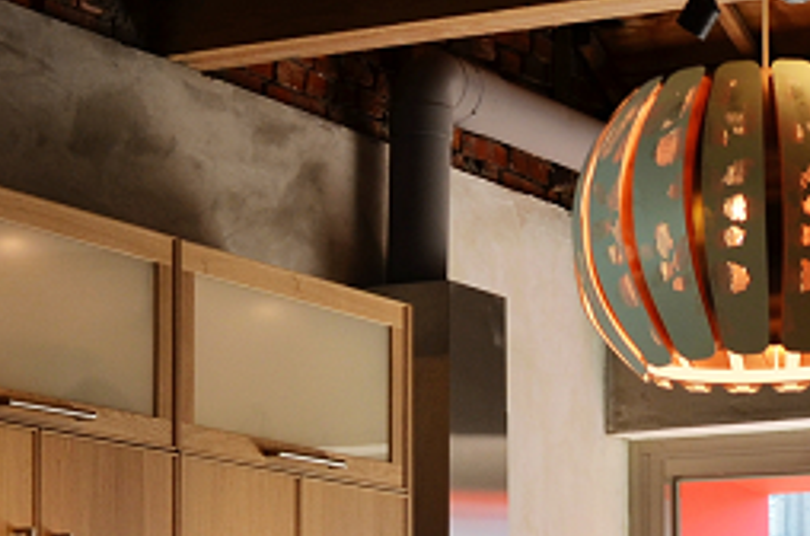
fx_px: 2783
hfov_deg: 16.3
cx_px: 791
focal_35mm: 124
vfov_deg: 10.7
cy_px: 759
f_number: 5.6
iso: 250
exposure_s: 1/125
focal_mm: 28
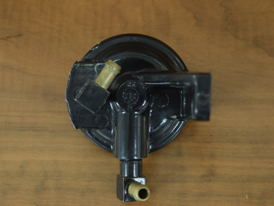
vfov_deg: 18.9
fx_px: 617
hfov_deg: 25.0
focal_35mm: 78
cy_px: 103
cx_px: 130
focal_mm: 48
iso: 400
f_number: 5.3
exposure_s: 1/80
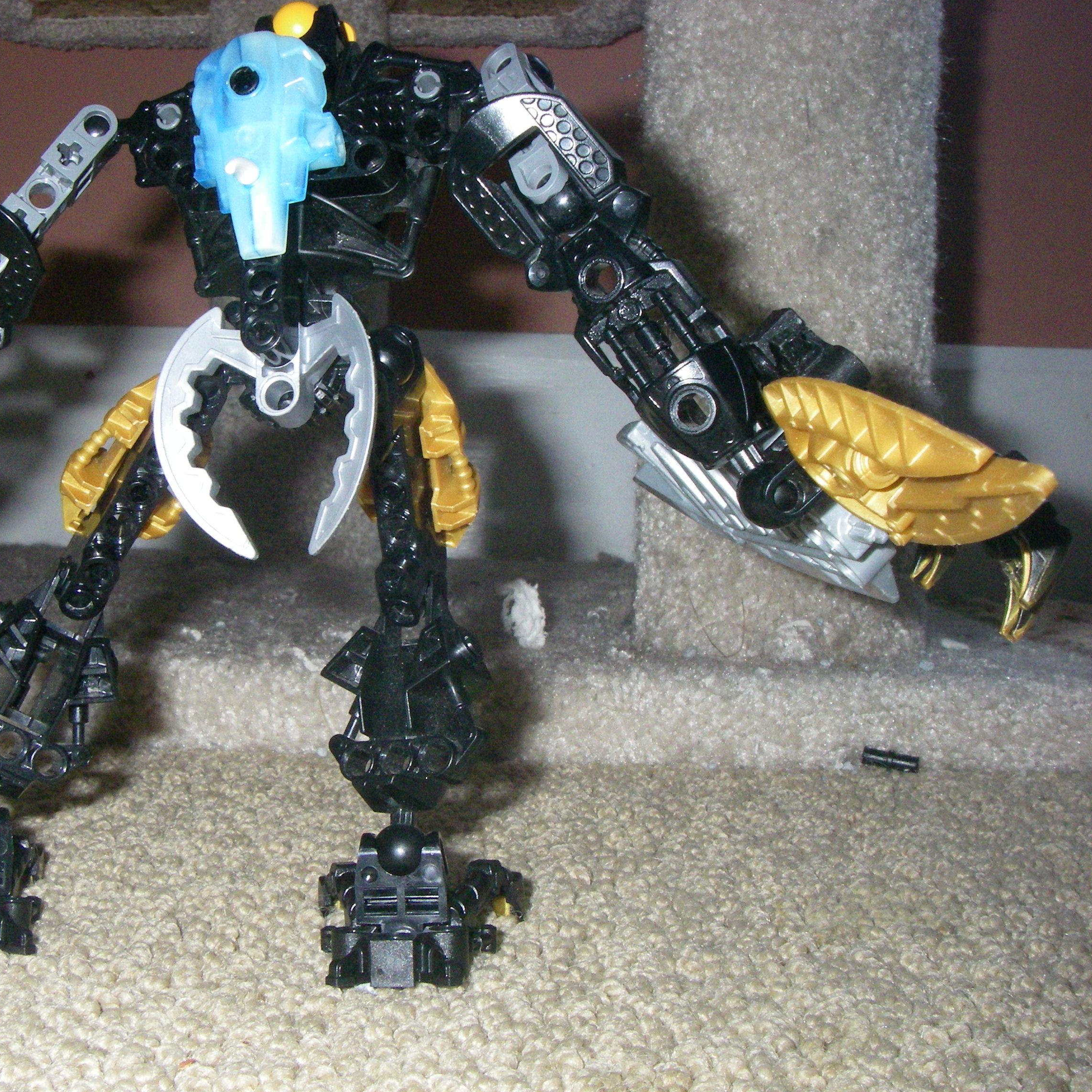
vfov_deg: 37.6
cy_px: 546
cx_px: 367
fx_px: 1606
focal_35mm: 45
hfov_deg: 37.2
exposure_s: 1/50
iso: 400
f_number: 6.6
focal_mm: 6.3
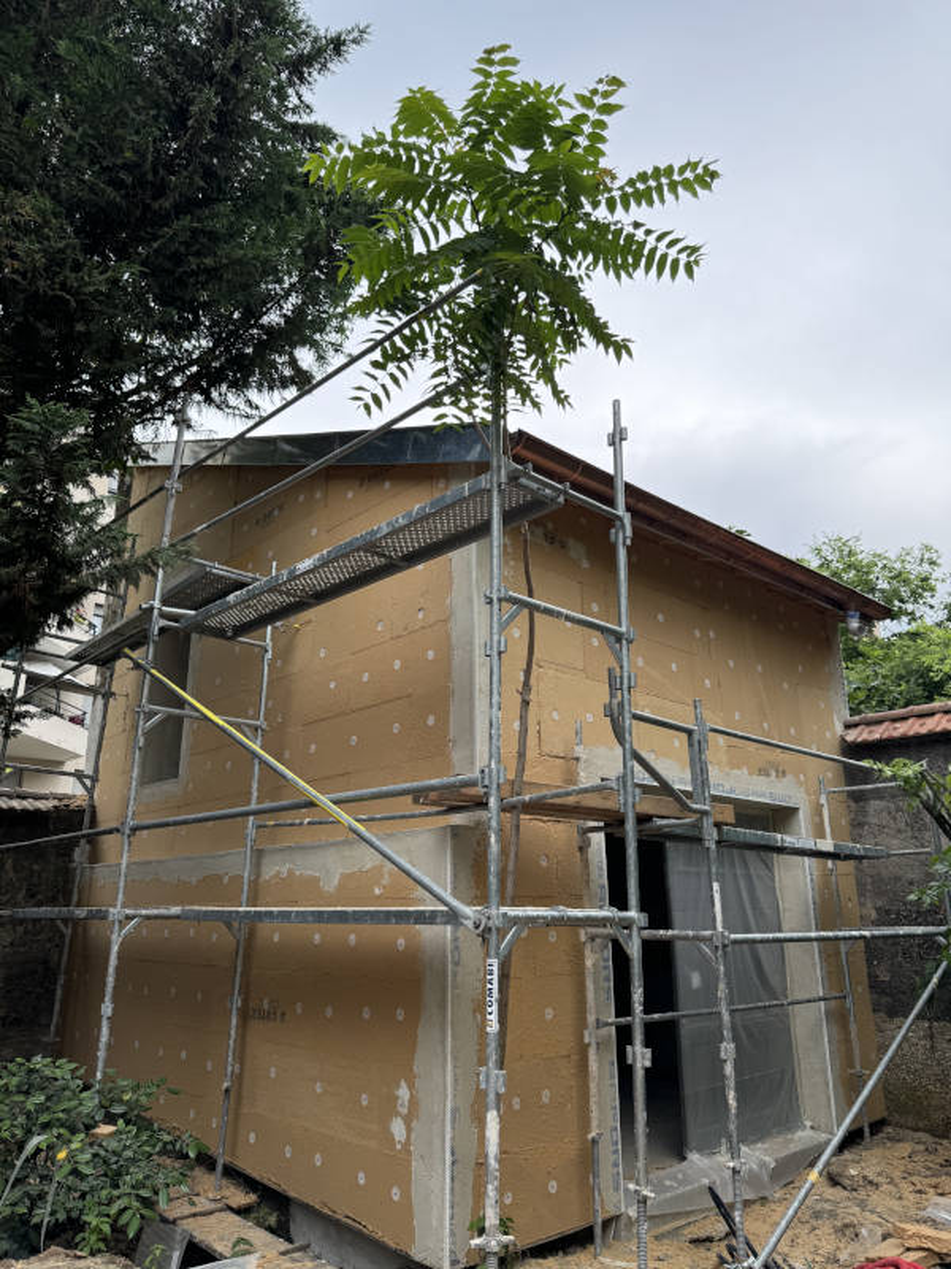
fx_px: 879
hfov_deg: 56.8
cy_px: 634
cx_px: 476
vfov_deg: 71.6
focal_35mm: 24
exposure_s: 1/273
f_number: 1.78
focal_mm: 6.76
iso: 64
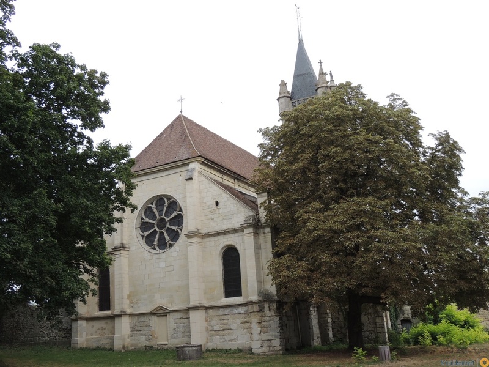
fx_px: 494
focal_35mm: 35
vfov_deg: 40.7
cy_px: 184
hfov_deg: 52.6
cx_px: 244
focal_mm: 6.2
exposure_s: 1/500
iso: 100
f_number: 3.3
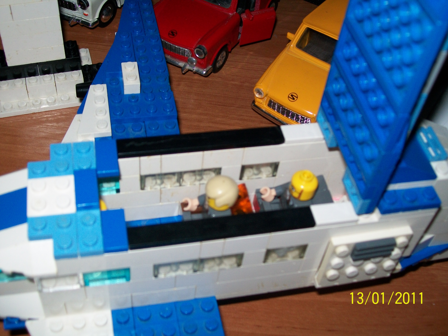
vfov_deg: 32.2
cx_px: 224
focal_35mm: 45
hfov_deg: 42.1
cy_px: 168
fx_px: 582
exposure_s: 1/80
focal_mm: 7.6
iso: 80
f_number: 3
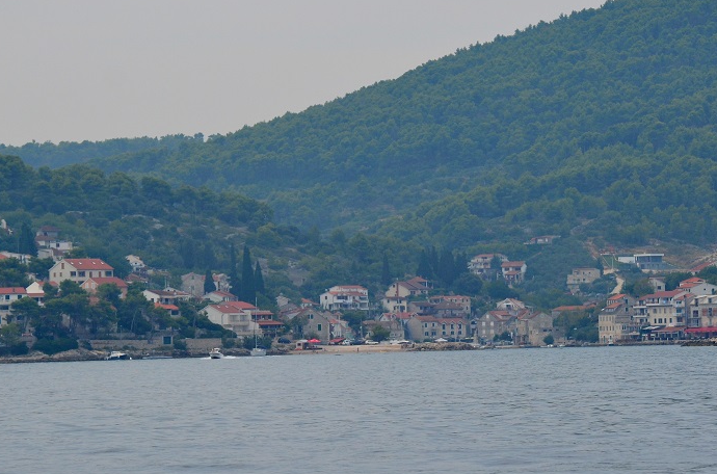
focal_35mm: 265
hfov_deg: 7.8
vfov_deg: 5.2
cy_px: 232
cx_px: 508
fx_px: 5263
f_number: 5.6
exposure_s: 1/1600
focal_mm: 122
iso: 400
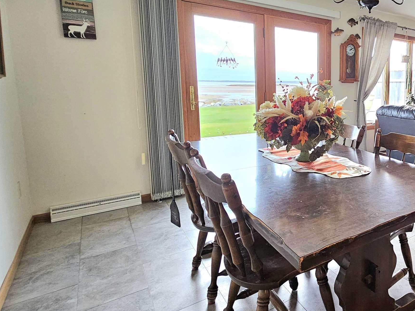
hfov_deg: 64.1
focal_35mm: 23
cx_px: 358
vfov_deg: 58.3
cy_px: 122
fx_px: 276
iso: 160
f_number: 2.2
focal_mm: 2.2
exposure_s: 1/60.2
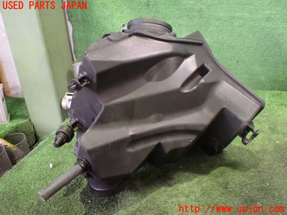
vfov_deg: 46.8
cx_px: 144
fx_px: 249
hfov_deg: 60.0
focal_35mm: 30
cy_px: 108
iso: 1600
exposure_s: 1/30
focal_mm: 5.4
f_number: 2.3
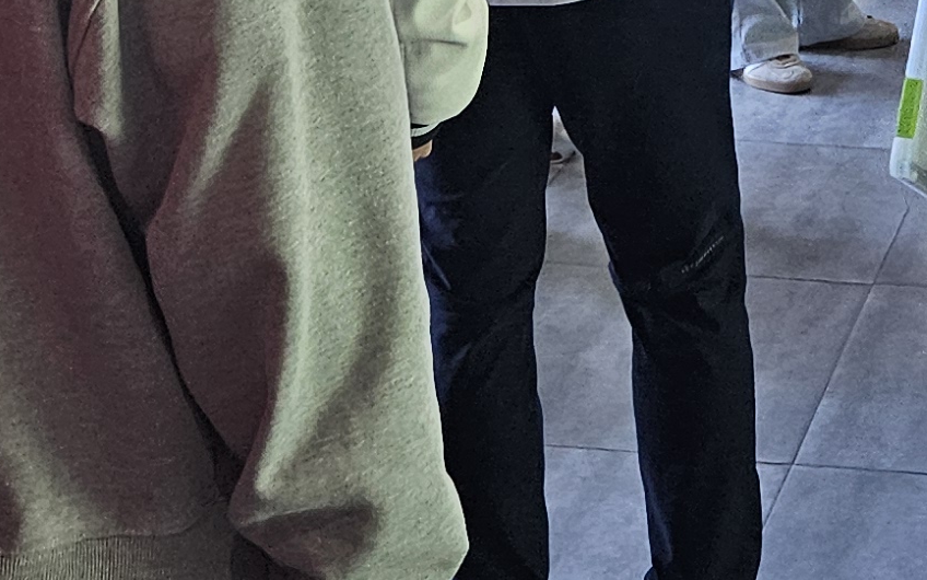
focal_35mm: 115
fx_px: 2905
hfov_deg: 17.9
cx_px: 808
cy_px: -753
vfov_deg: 10.1
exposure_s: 1/120
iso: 320
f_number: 1.8
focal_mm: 5.4
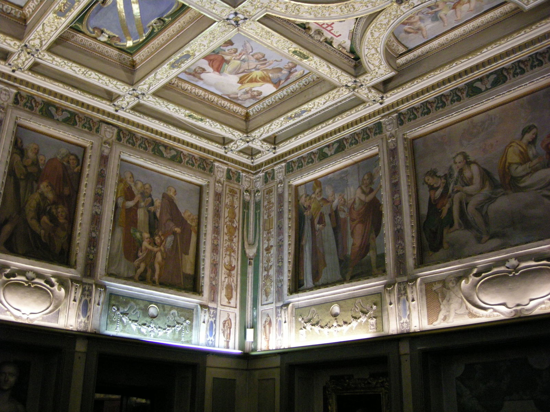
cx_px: 275
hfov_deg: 51.4
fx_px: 572
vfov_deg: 39.7
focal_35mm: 36
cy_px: 206
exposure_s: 1/27.1
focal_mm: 7.5
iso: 400
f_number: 2.7
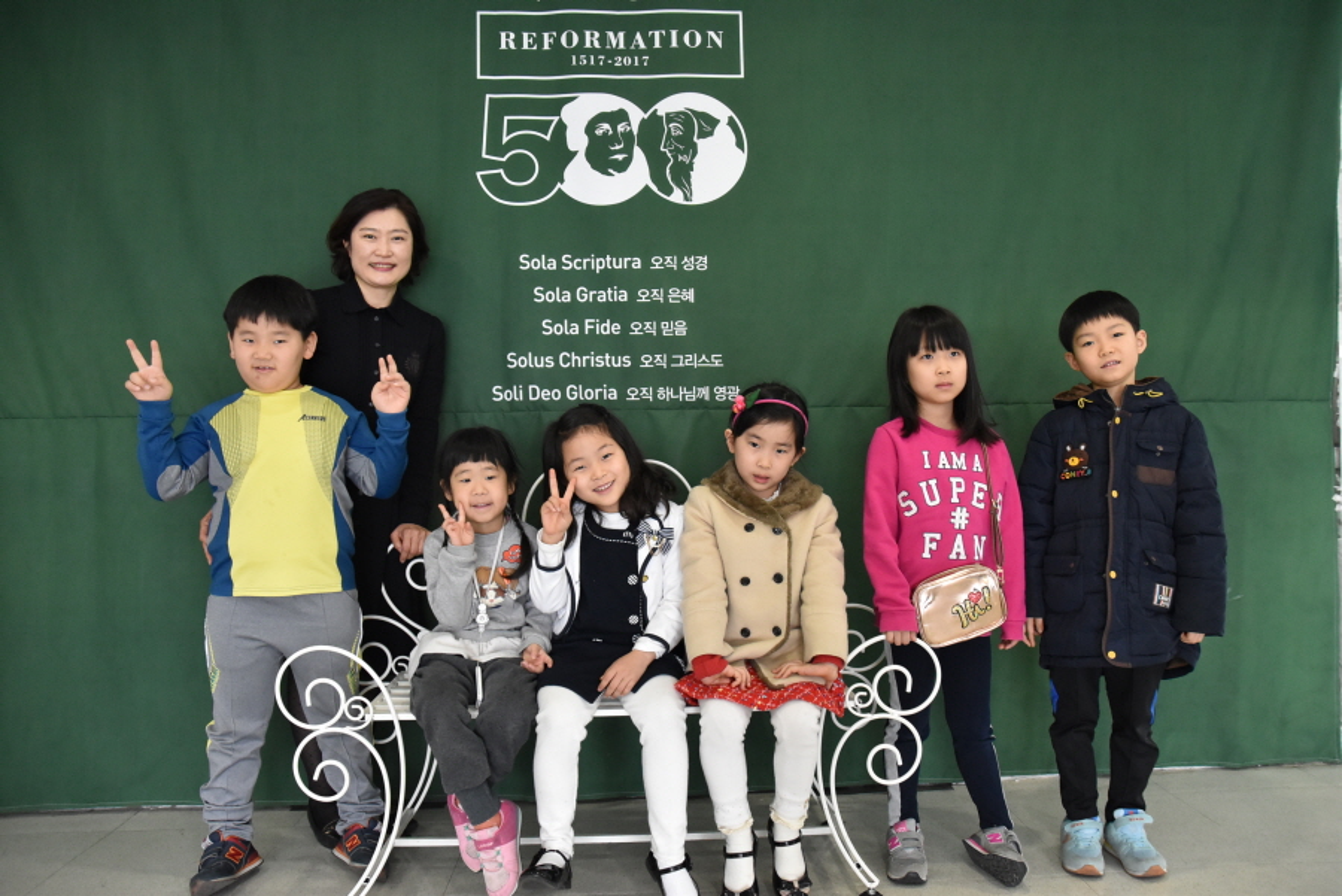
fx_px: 1007
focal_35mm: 27
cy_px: 448
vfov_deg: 48.0
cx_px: 671
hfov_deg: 67.4
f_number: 4.5
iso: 1600
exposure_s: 1/125
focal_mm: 18
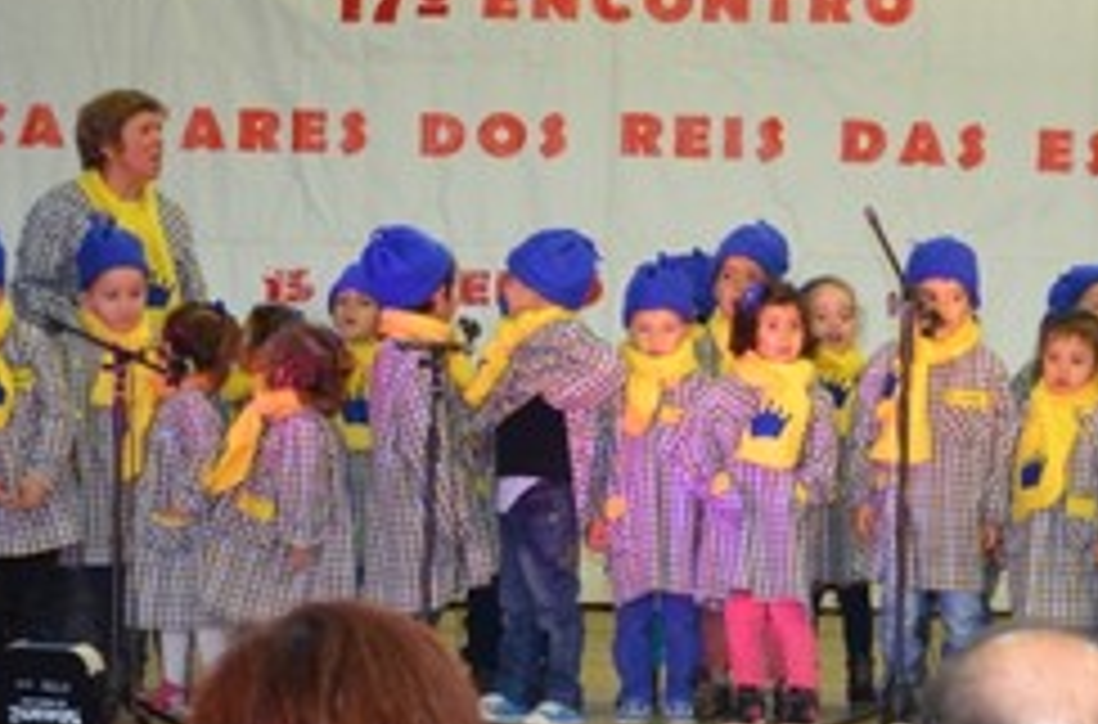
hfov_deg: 20.3
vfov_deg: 13.5
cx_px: 806
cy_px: 652
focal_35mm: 100
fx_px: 3040
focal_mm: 28
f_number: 4
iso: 720
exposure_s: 1/60
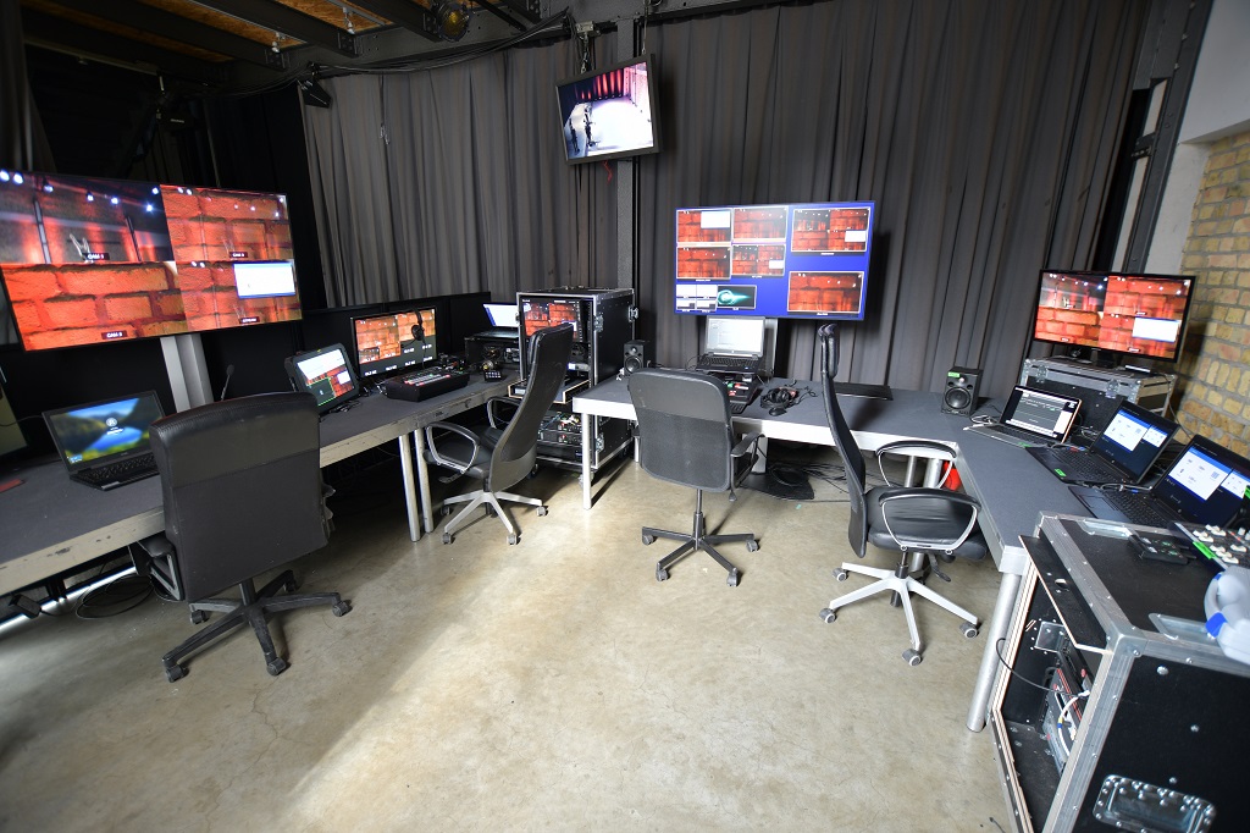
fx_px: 521
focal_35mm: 15
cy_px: 416
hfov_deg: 100.4
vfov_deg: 77.3
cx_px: 625
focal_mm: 10
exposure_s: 1/5
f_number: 3.5
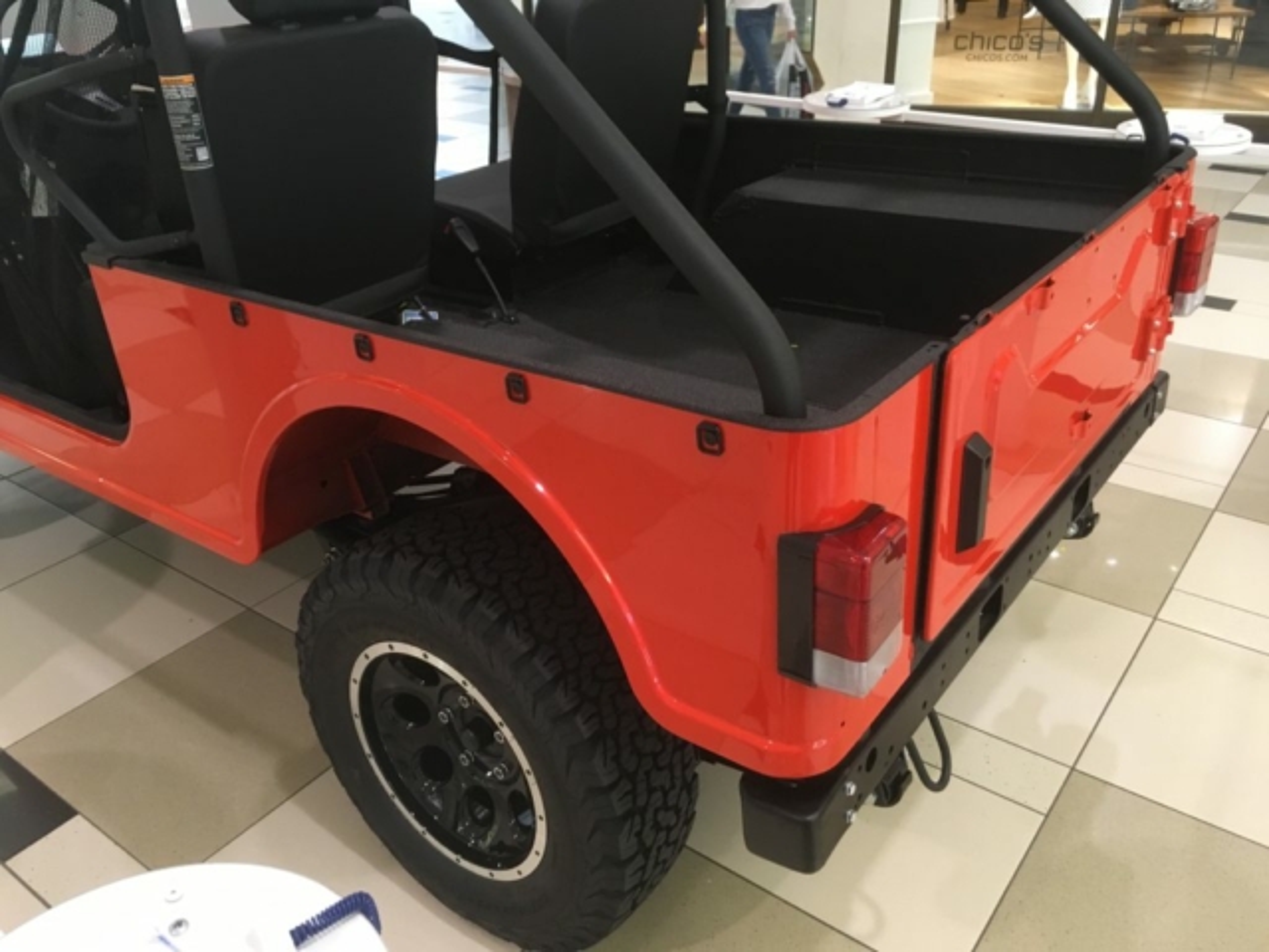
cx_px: 634
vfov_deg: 48.2
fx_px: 1063
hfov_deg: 61.7
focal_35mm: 29
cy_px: 476
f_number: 2.2
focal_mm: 4.15
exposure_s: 1/30
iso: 160
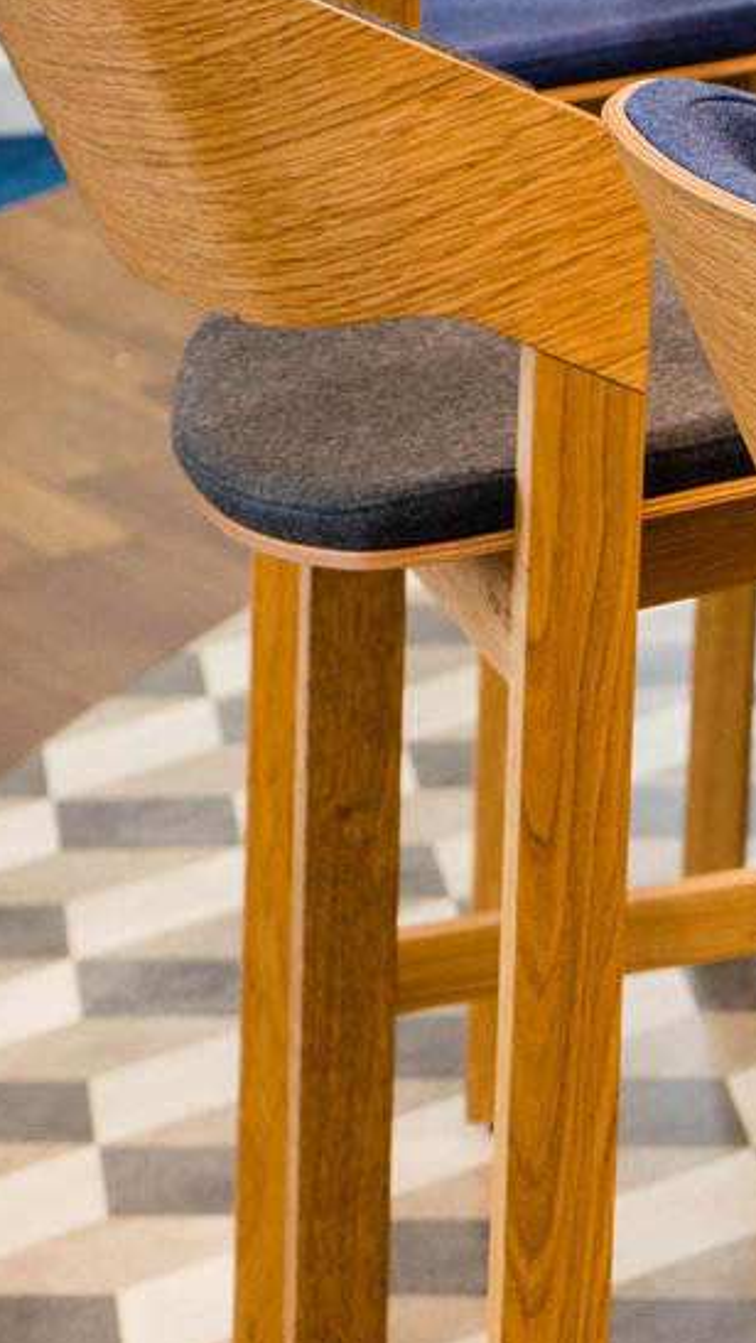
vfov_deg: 10.6
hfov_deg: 6.0
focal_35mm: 196
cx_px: 1508
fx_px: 6980
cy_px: 1947
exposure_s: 1/3
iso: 400
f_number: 8
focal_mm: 50
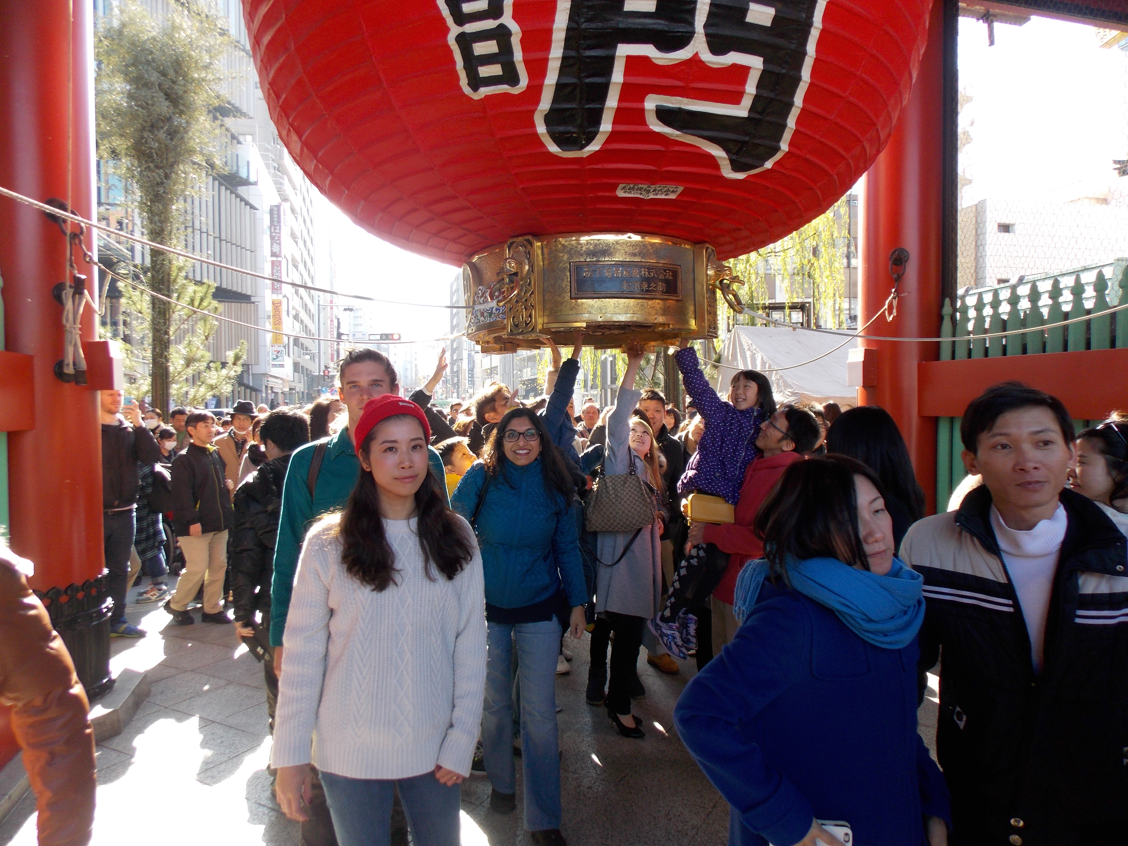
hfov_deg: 73.9
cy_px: 423
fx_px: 749
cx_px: 564
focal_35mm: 23
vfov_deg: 58.9
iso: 80
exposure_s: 1/125
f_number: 3.1
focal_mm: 4
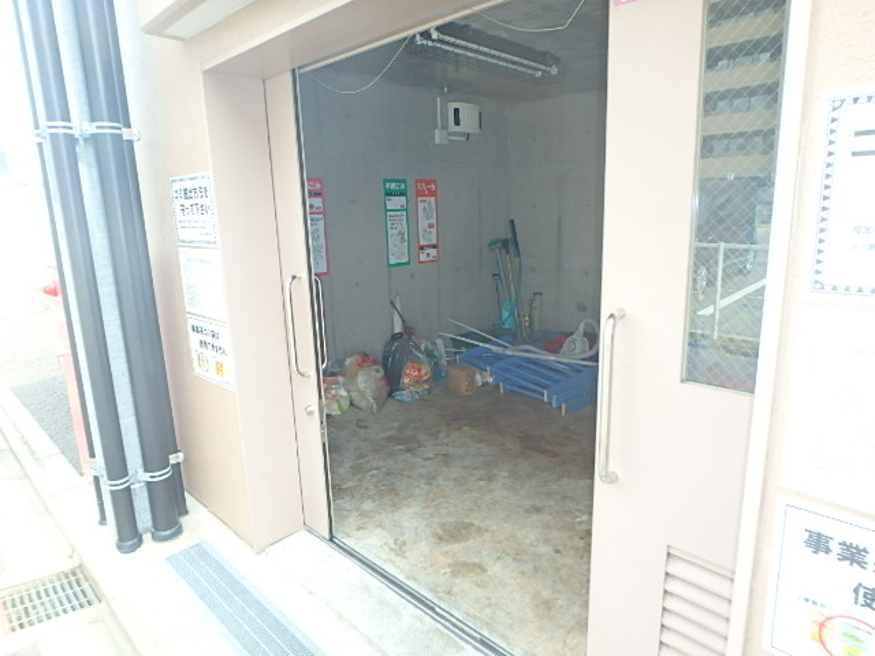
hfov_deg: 79.0
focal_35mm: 21
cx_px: 438
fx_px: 531
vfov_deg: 63.4
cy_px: 328
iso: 125
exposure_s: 1/80
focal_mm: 3.7
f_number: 3.5
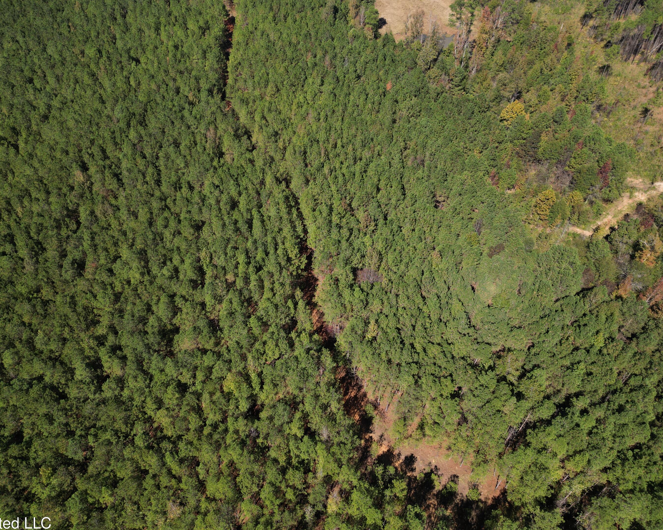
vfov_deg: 54.9
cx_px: 306
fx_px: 510
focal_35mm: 26
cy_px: 273
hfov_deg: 65.9
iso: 100
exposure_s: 1/2000
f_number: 1.7
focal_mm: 6.72
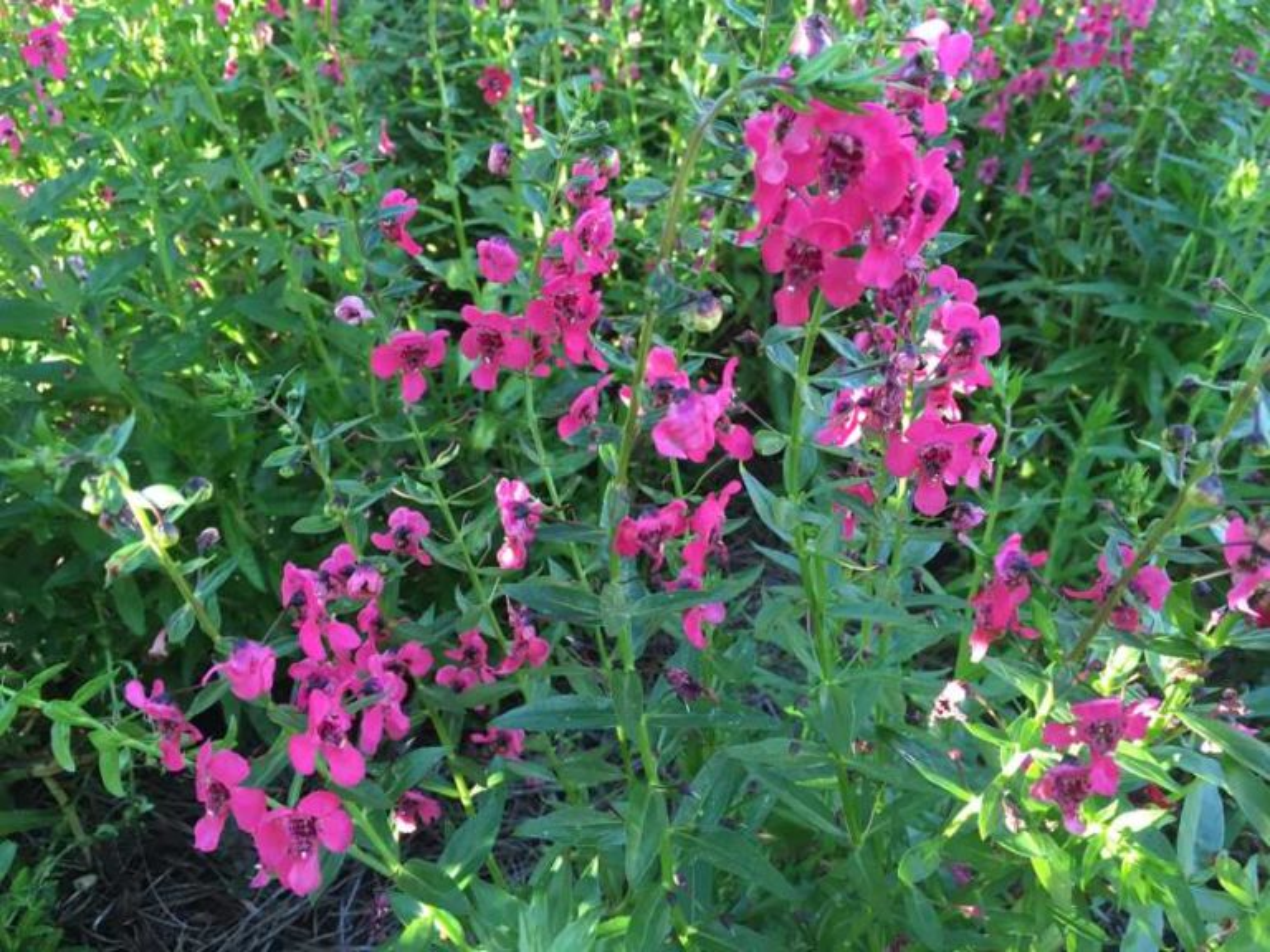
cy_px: 476
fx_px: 1064
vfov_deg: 48.2
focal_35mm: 29
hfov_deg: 61.7
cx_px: 635
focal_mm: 4.15
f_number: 2.2
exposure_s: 1/30
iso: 25
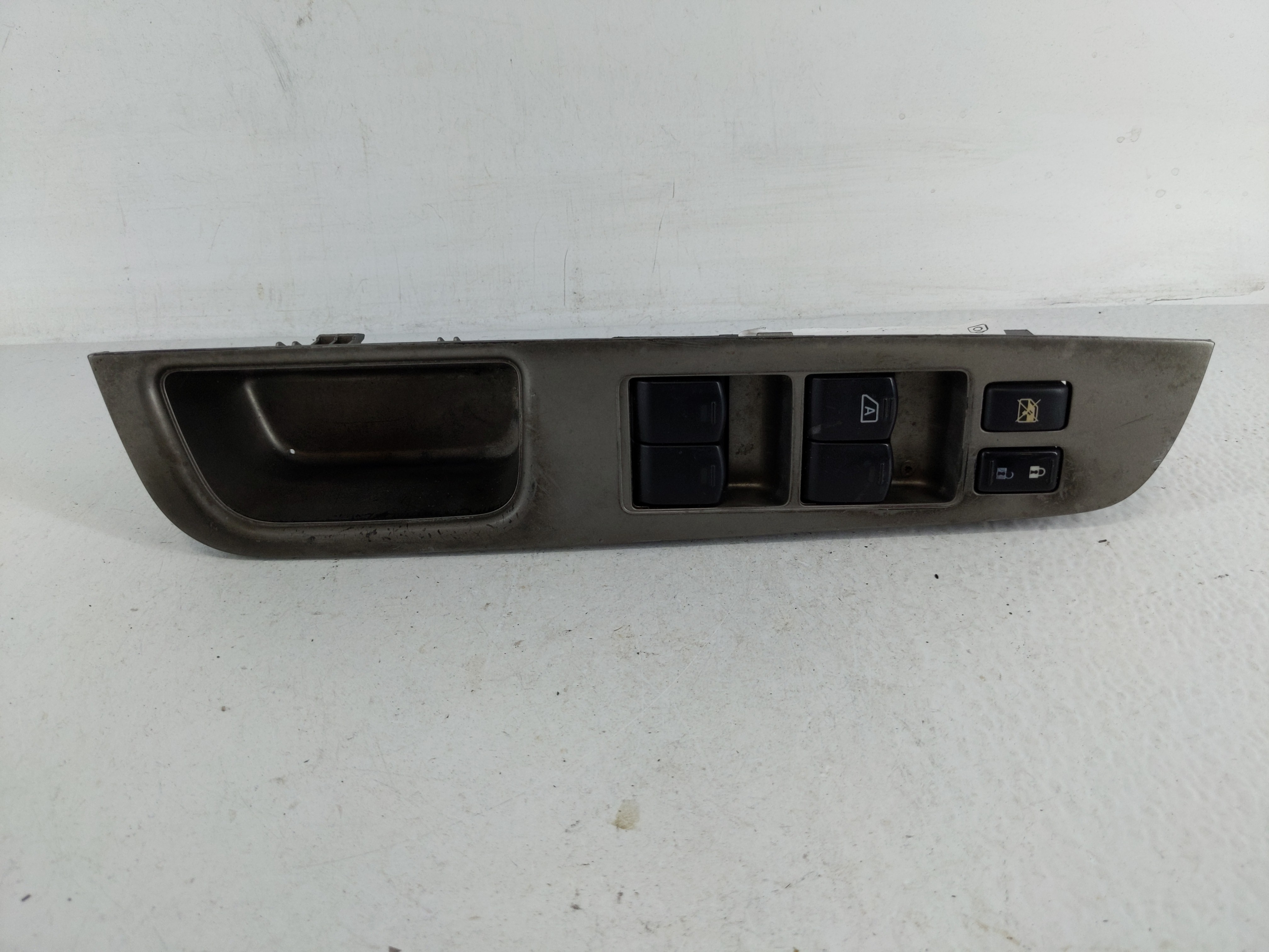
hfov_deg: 69.4
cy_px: 476
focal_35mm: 25
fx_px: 916
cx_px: 634
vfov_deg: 54.9
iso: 55
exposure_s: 1/124
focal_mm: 4.38
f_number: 1.73
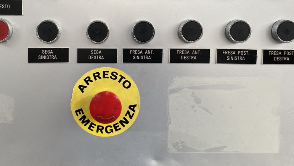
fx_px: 366
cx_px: 119
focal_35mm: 47
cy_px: 40
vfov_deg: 25.1
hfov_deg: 43.5
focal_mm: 4.25
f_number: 1.8
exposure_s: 1/121
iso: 100
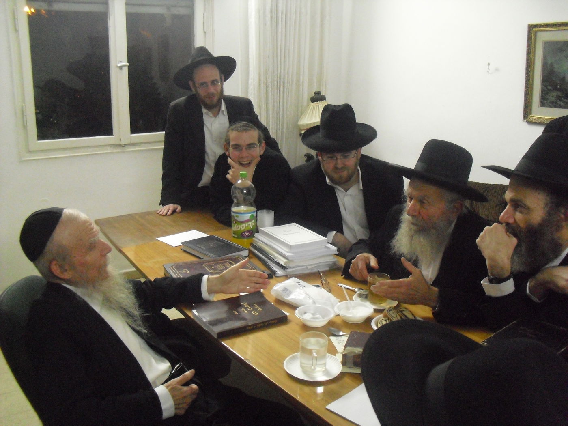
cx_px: 284
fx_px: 591
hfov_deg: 51.4
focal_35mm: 36
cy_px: 213
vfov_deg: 39.7
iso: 800
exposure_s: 1/60
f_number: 3.1
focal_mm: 6.3
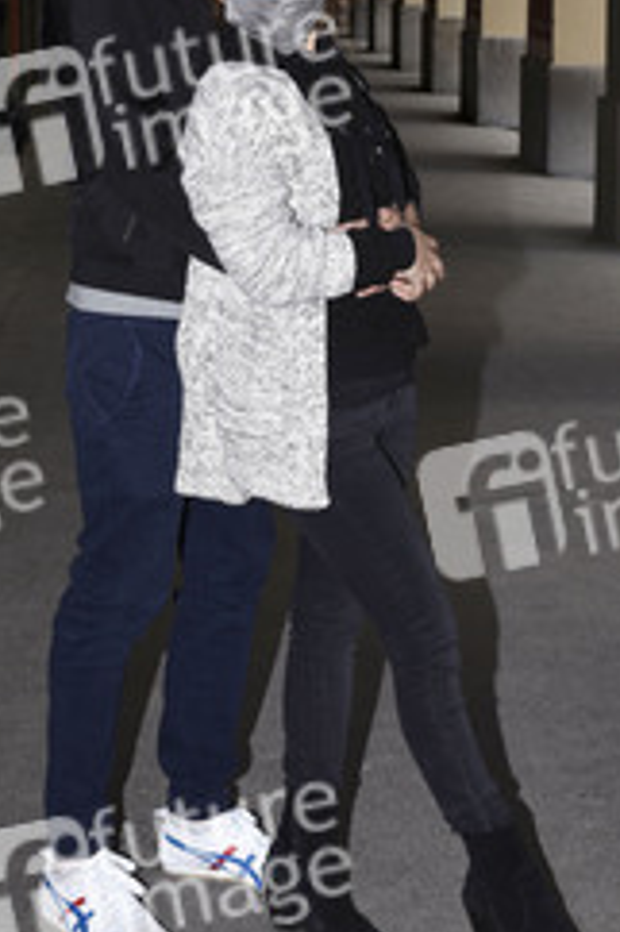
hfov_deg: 15.0
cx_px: 266
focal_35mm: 91
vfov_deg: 22.3
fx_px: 2354
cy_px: 297
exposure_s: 1/160
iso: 400
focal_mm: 55
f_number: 11
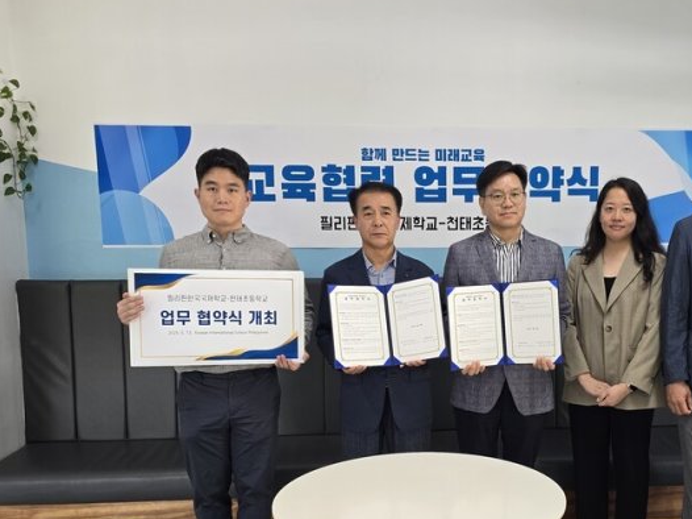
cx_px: 459
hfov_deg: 51.7
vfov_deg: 40.3
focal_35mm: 35
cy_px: 339
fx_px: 699
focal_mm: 6.3
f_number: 1.7
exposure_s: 1/60
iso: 100
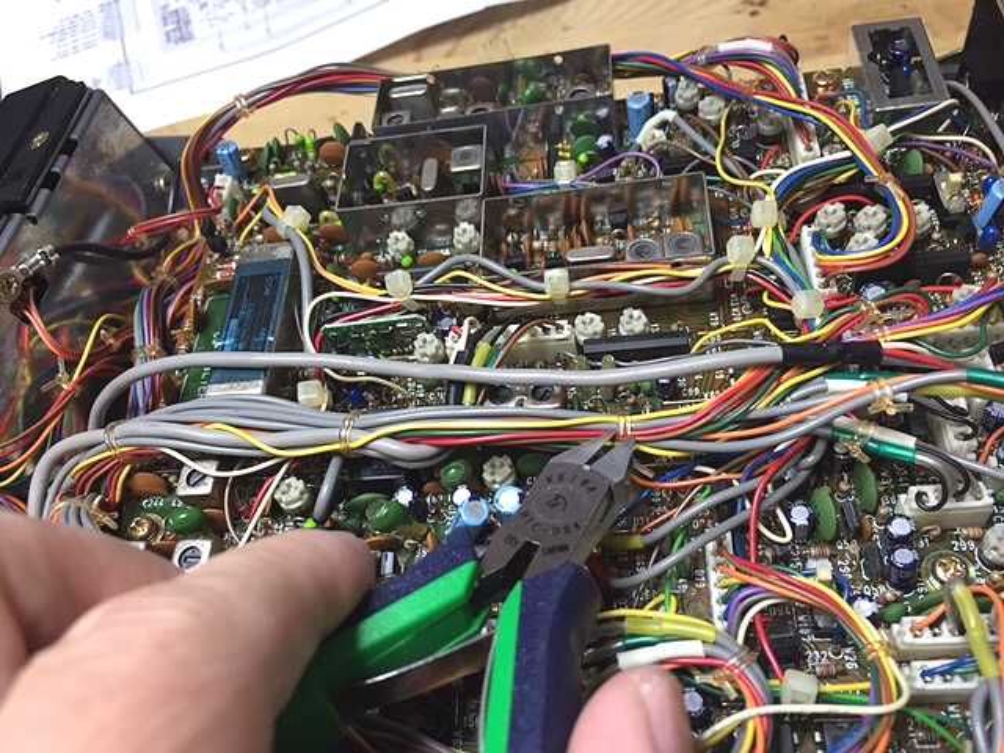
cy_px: 376
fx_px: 841
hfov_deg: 61.7
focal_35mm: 29
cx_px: 502
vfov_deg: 48.2
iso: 80
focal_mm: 4.15
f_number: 2.2
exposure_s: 1/30
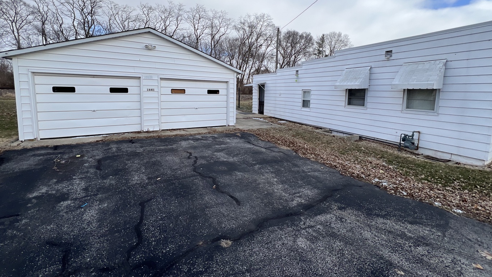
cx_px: 246
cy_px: 113
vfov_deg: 69.9
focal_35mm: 15
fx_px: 196
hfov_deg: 103.0
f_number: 1.8
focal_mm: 1.57
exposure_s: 1/758
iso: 32
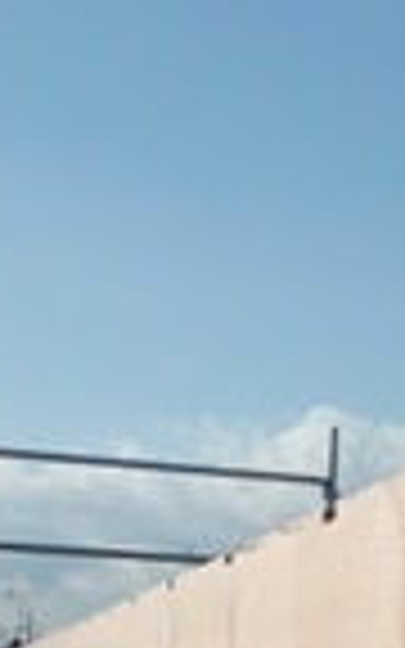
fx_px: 1819
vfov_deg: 19.6
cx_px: 842
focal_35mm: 103
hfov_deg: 11.3
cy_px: 652
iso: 100
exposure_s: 1/800
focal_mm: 4.4
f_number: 6.3
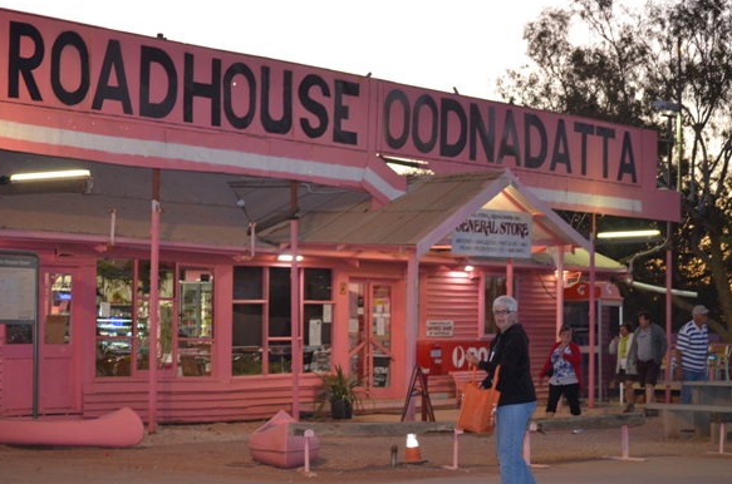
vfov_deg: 15.0
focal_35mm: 91
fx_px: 1837
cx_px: 345
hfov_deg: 22.5
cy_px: 248
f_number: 4
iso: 1600
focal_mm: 55
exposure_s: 1/60
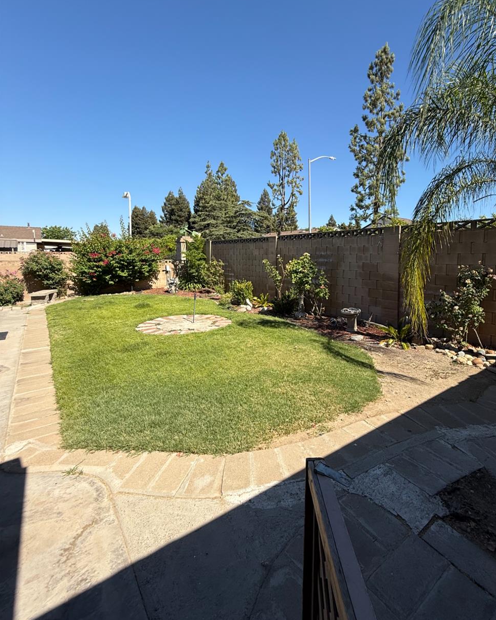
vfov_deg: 89.4
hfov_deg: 76.4
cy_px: 279
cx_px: 288
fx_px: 312
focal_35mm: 17
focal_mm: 2.22
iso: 20
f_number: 2.2
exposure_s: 1/596
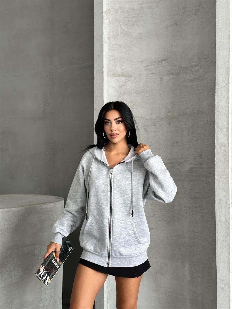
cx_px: 116
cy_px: 154
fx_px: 429
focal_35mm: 48
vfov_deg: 39.7
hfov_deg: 30.3
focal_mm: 6.86
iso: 80
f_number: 1.78
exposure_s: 1/92
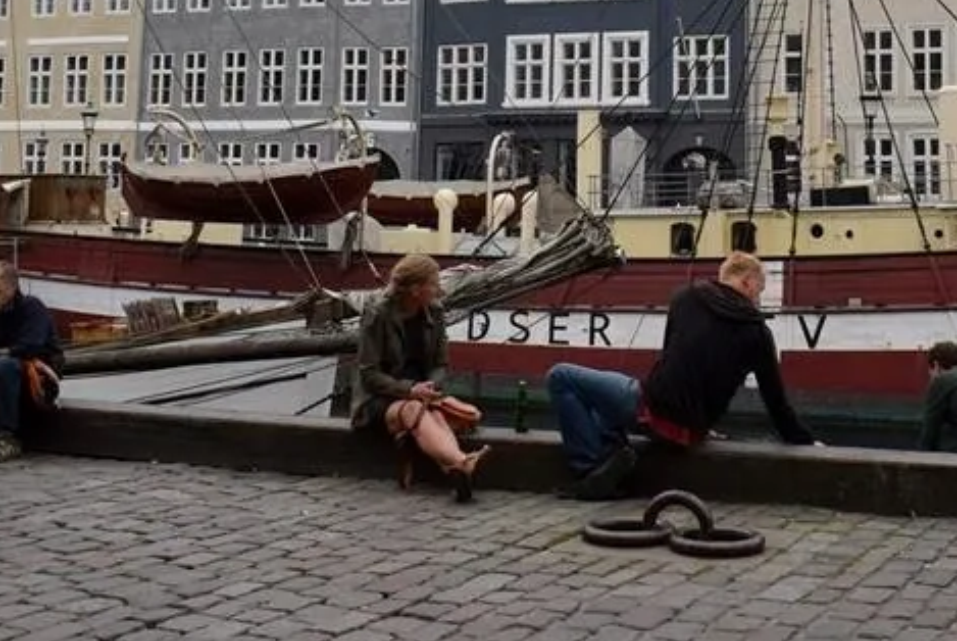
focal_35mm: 62
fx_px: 1650
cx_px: 608
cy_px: 4
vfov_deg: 21.2
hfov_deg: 32.2
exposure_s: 1/160
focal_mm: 18
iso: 400
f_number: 6.3
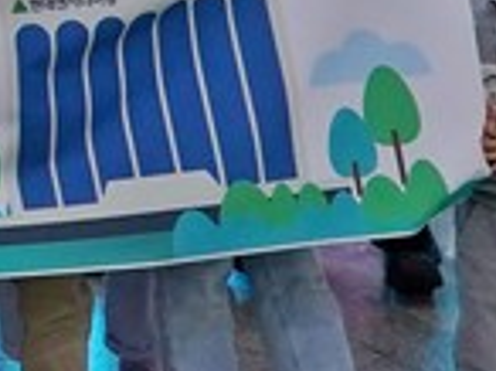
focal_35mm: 152
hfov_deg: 9.8
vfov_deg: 9.3
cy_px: -313
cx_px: -995
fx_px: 2174
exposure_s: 1/160
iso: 1000
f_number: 4
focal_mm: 24
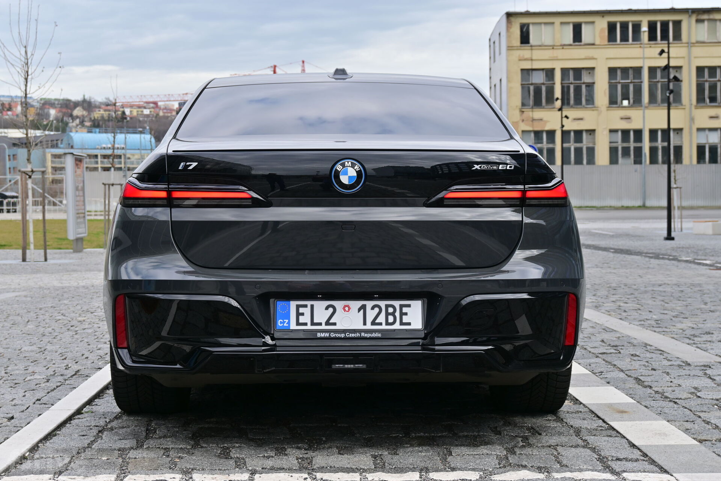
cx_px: 360
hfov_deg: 33.4
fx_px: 1202
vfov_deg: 22.6
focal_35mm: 60
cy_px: 240
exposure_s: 1/200
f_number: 7.1
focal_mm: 40
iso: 100
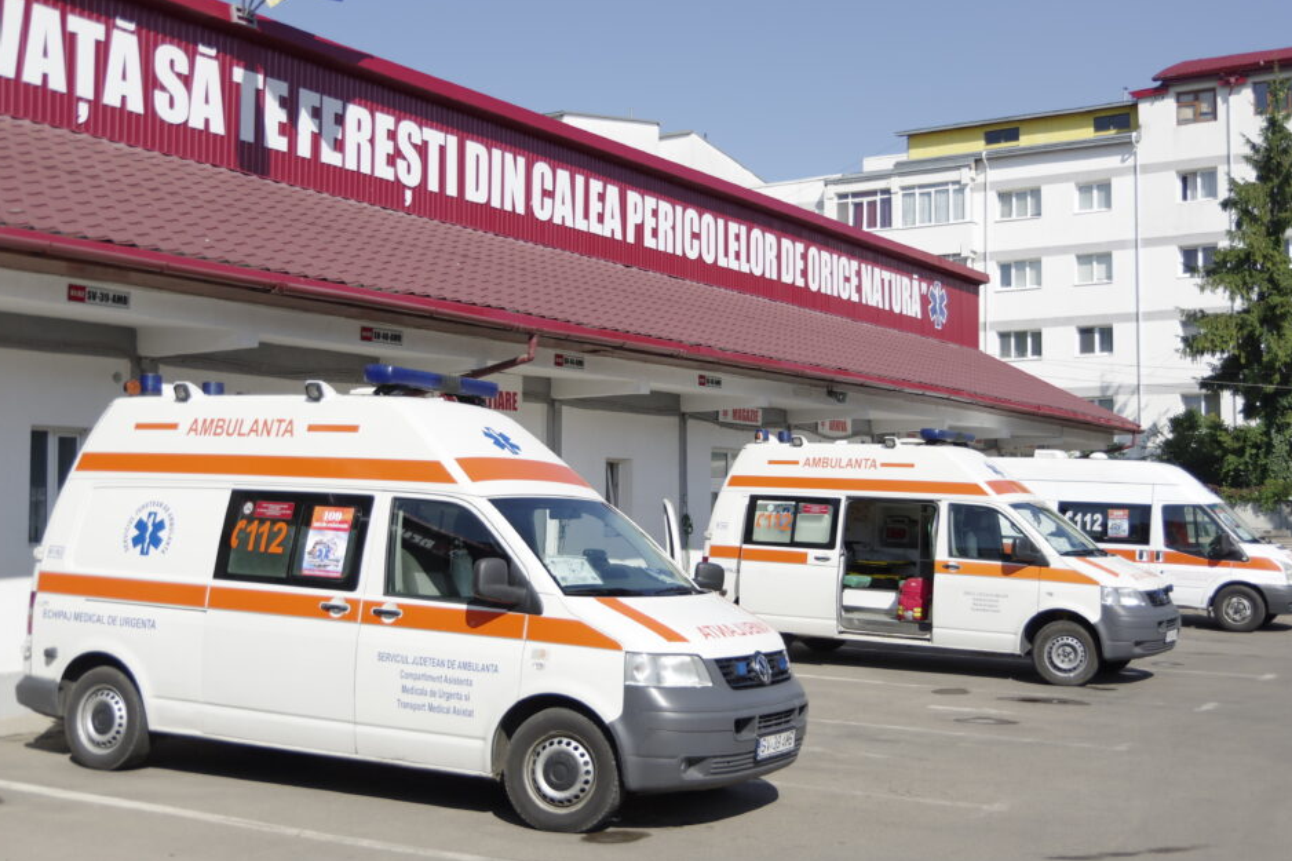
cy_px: 438
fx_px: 1543
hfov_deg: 45.4
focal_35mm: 43
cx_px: 645
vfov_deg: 31.2
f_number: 4
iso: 200
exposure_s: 1/1600
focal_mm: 28
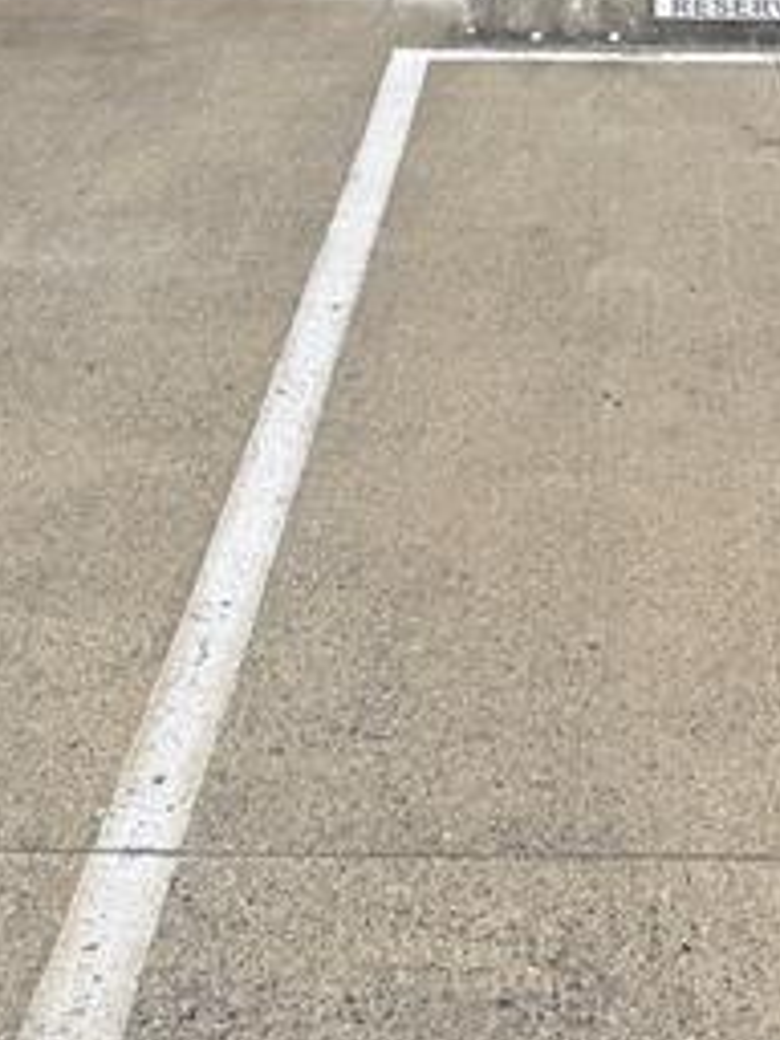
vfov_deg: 23.0
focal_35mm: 72
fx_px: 2163
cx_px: 561
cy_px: -422
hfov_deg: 20.3
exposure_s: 1/1106
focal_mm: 6.76
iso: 80
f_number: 1.78
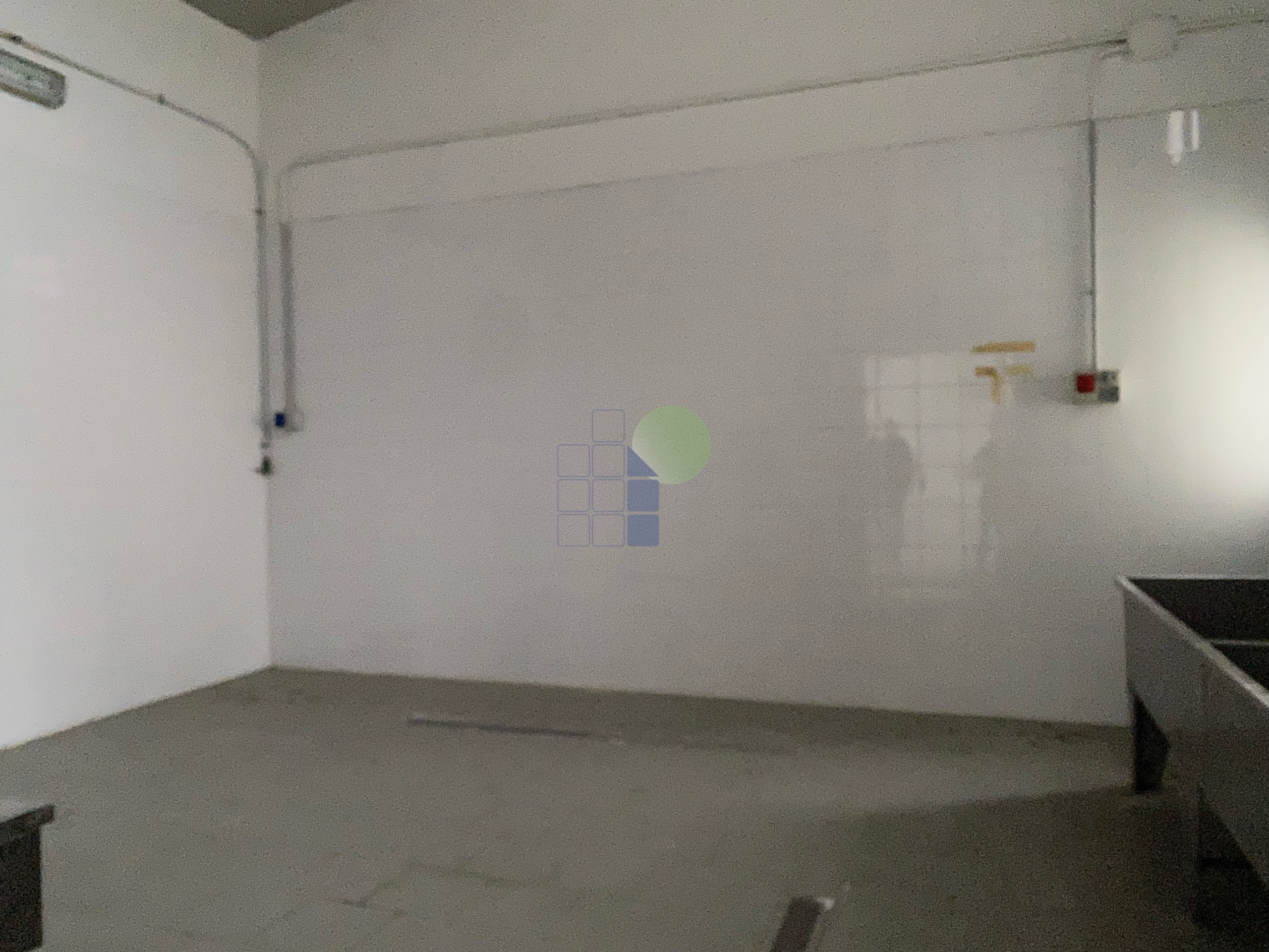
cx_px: 634
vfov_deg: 53.1
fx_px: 953
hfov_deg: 67.3
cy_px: 476
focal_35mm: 26
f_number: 1.8
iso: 800
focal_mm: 4.25
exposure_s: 1/30
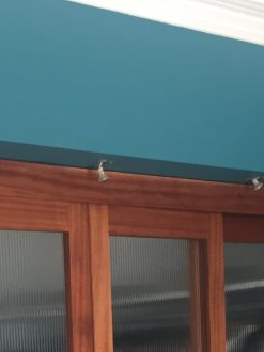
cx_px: 11
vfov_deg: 19.8
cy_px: 478
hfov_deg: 16.1
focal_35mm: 90
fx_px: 916
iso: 50
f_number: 2.2
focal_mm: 4.15
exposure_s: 1/33
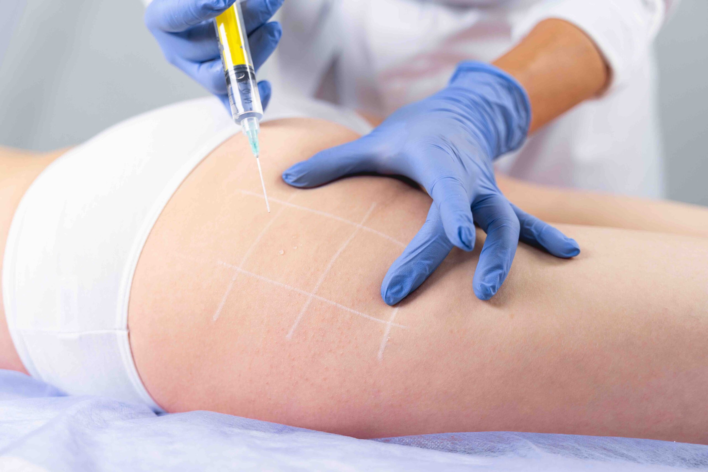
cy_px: 236
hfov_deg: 40.3
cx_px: 354
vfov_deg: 27.5
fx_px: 964
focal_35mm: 49
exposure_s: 1/250
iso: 400
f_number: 2.8
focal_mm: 49
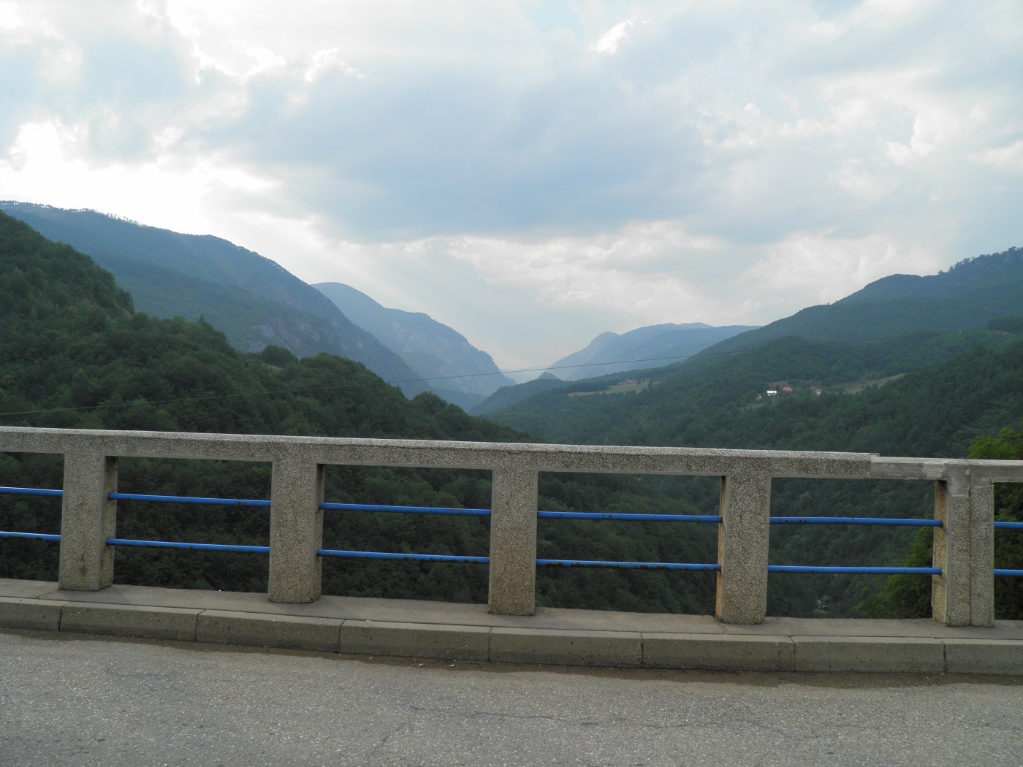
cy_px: 384
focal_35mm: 28
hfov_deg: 63.4
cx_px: 512
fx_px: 827
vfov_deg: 49.7
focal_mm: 4.9
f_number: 5.7
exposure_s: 1/200
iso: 50
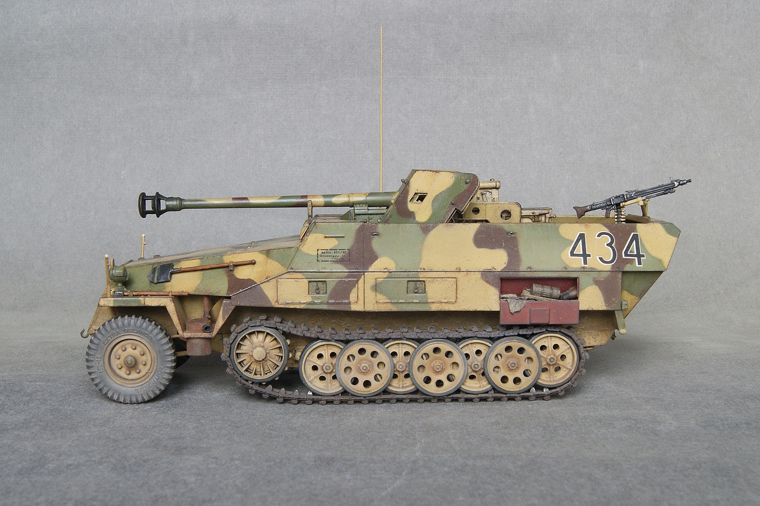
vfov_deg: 36.9
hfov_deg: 53.1
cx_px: 380
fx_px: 760
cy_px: 253
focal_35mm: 36
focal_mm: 24
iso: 200
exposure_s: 1/4
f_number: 13
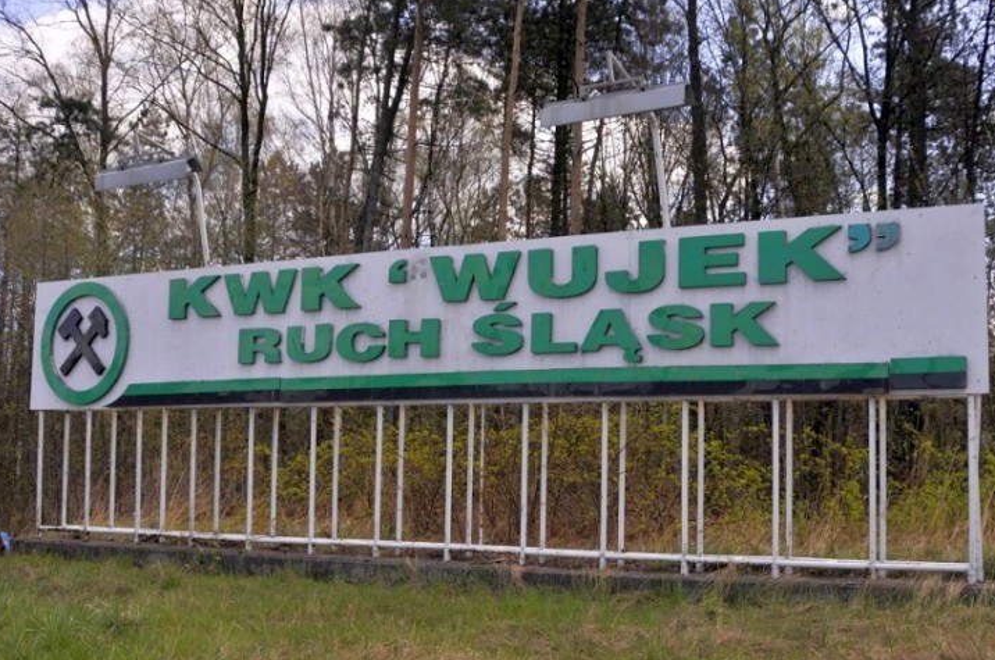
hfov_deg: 44.6
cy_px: 342
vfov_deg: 30.4
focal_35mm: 44
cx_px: 514
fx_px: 1214
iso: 640
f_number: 5.6
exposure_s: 1/1600
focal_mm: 28
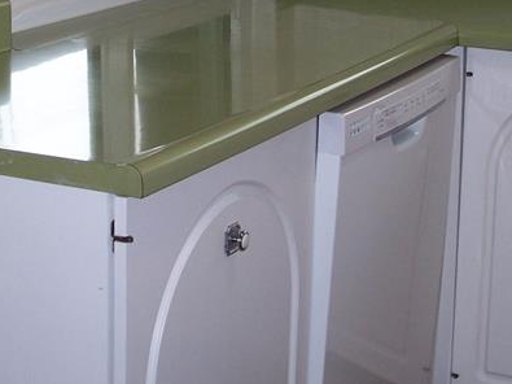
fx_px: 1419
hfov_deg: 20.4
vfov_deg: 14.9
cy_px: -75
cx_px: 180
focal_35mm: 96
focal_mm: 7.8
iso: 125
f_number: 2.8
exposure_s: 1/60
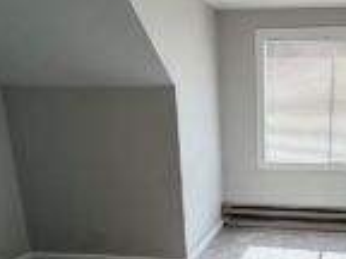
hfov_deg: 45.4
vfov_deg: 35.7
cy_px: 204
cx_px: 279
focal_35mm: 39
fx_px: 390
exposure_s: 1/120
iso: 64
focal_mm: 2.22
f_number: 2.2
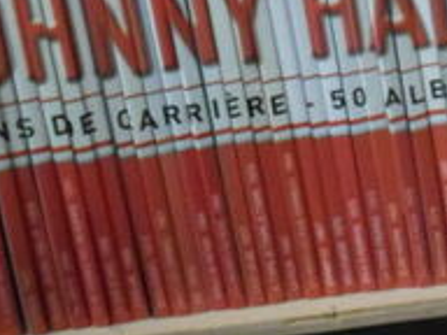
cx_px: 314
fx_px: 1679
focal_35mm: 130
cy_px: 37
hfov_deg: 15.1
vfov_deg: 11.3
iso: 800
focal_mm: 9.3
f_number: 5
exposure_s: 1/21
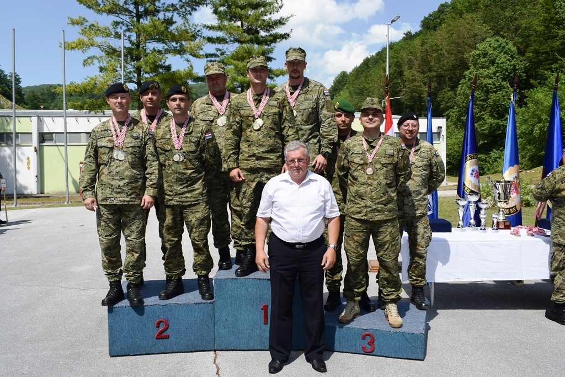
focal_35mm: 32
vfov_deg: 41.7
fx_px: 494
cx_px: 282
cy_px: 188
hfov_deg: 59.5
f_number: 10
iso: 100
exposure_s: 1/200
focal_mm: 21
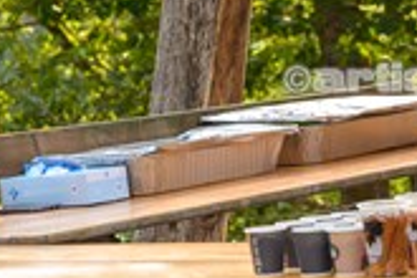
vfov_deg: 2.9
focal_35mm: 480
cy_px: -40
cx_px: 392
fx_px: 5560
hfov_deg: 4.3
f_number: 7.1
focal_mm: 110
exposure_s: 1/200
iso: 1000
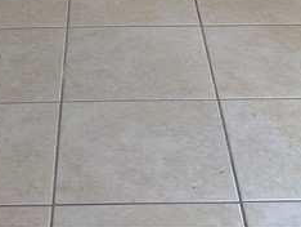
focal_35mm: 105
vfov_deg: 12.1
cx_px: 84
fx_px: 914
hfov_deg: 18.6
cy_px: -267
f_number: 1.78
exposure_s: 1/121
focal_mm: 6.86
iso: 100
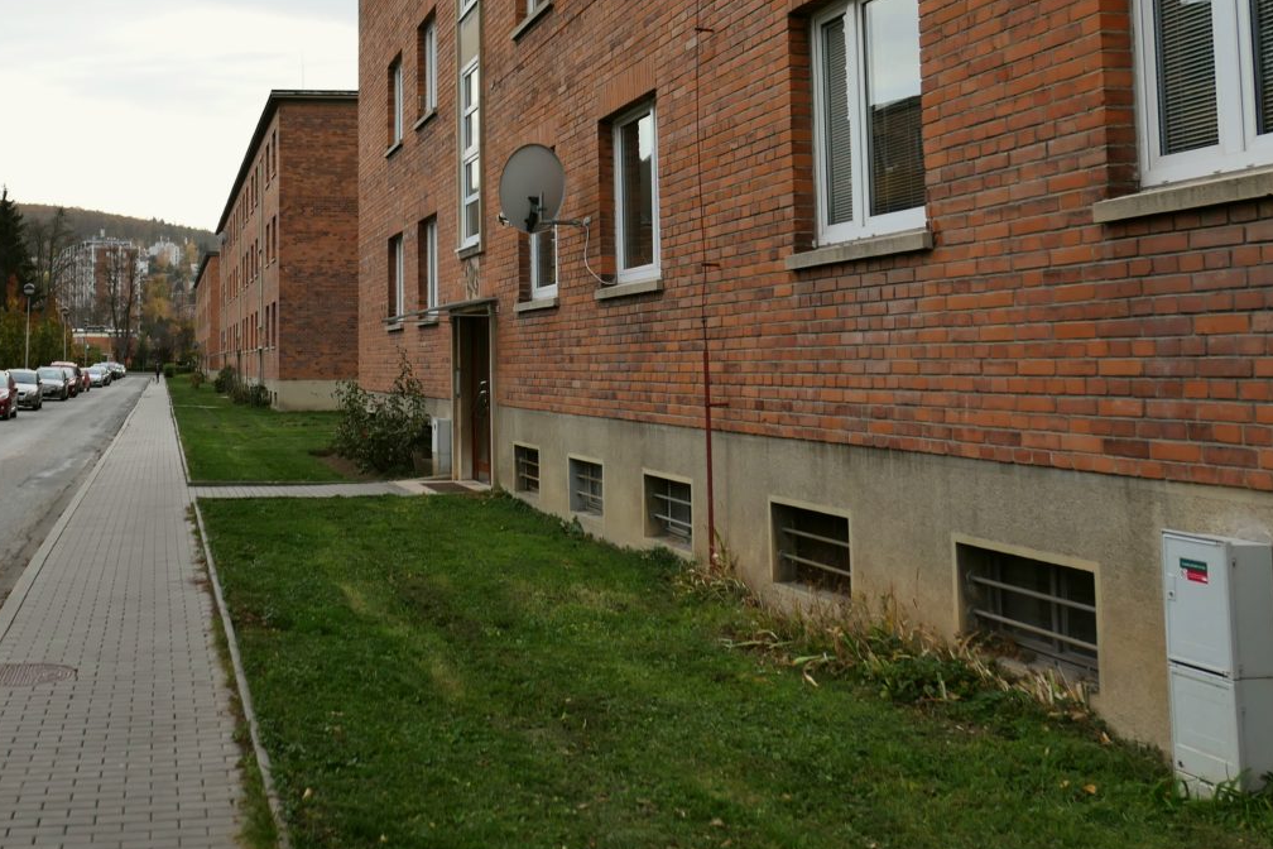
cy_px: 236
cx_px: 297
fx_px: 1414
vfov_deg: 32.9
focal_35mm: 40
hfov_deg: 46.5
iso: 125
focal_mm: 8.8
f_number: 2.8
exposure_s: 1/400
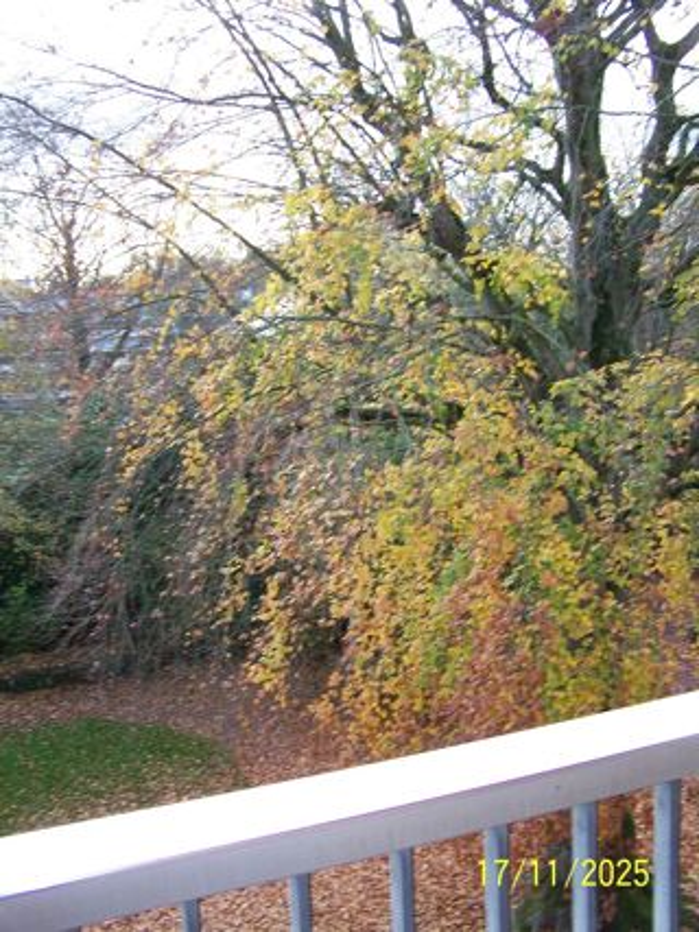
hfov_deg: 37.7
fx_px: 1024
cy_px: 466
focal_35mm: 38
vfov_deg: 49.0
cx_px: 350
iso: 80
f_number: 2.8
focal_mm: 6.3
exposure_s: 1/80
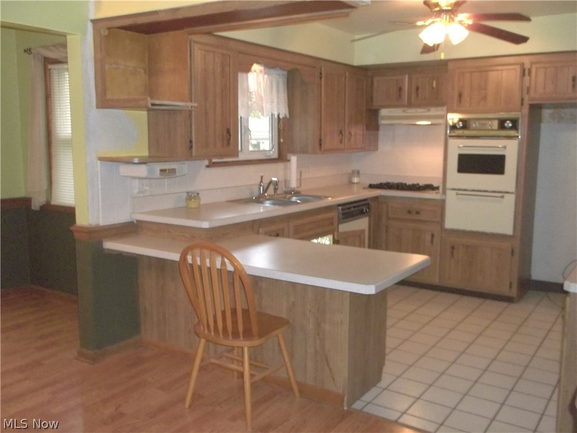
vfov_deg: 42.9
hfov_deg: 55.4
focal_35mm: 33
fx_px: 550
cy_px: 216
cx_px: 288
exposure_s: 1/30
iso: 400
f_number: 3.3
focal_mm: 5.9
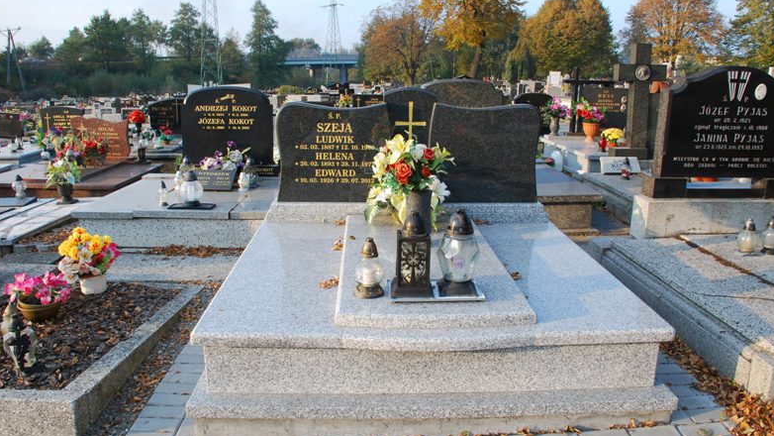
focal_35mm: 29
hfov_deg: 66.1
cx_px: 387
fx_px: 595
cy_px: 209
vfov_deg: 40.2
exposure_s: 1/160
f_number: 8
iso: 500
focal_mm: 18
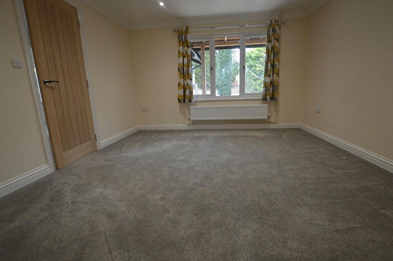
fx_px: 180
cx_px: 196
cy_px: 130
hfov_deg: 95.0
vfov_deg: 72.0
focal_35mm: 16
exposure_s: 1/60
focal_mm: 11
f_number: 3.5
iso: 400
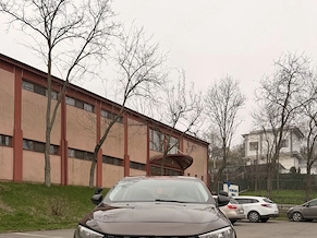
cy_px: 203
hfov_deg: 55.4
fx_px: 302
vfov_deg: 40.4
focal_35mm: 33
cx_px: 160
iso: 64
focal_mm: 6.76
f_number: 1.78
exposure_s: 1/278
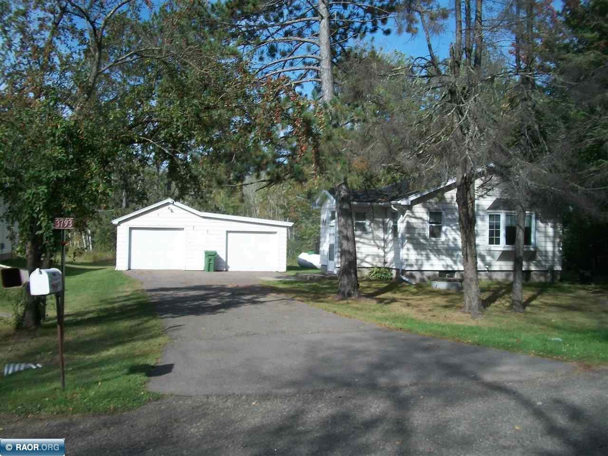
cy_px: 228
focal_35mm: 32
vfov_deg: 44.2
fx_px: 562
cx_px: 304
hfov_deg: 56.8
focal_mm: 5.7
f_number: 5.5
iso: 80
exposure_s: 1/320
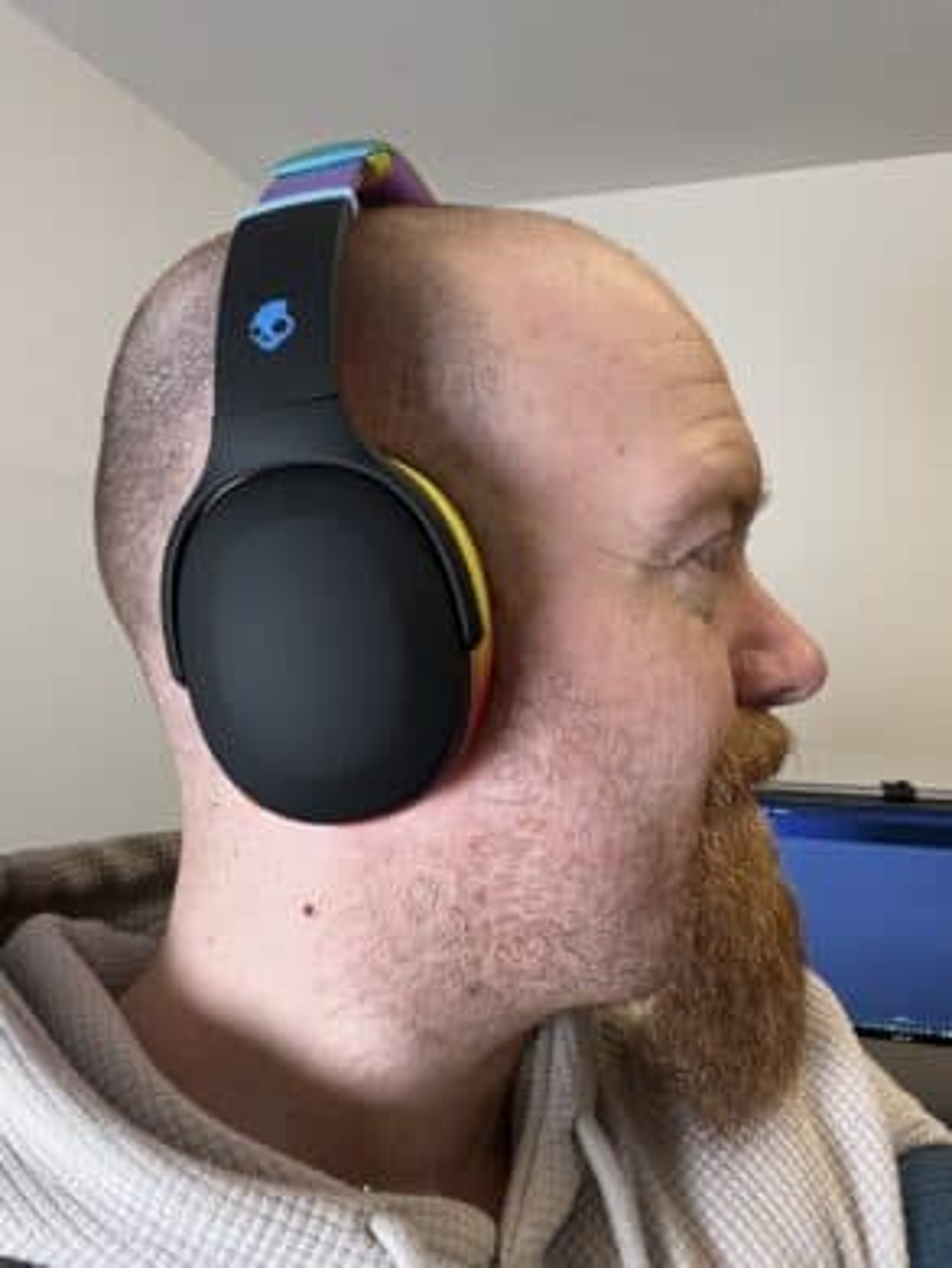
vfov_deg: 59.9
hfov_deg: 46.8
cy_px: 634
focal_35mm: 30
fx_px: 1099
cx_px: 476
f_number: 2.2
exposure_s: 1/50
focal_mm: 2.71
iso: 64
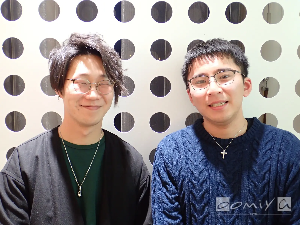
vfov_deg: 36.0
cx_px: 150
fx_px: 347
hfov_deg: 46.8
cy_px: 112
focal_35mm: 40
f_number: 2.8
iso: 500
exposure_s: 1/40
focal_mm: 7.34
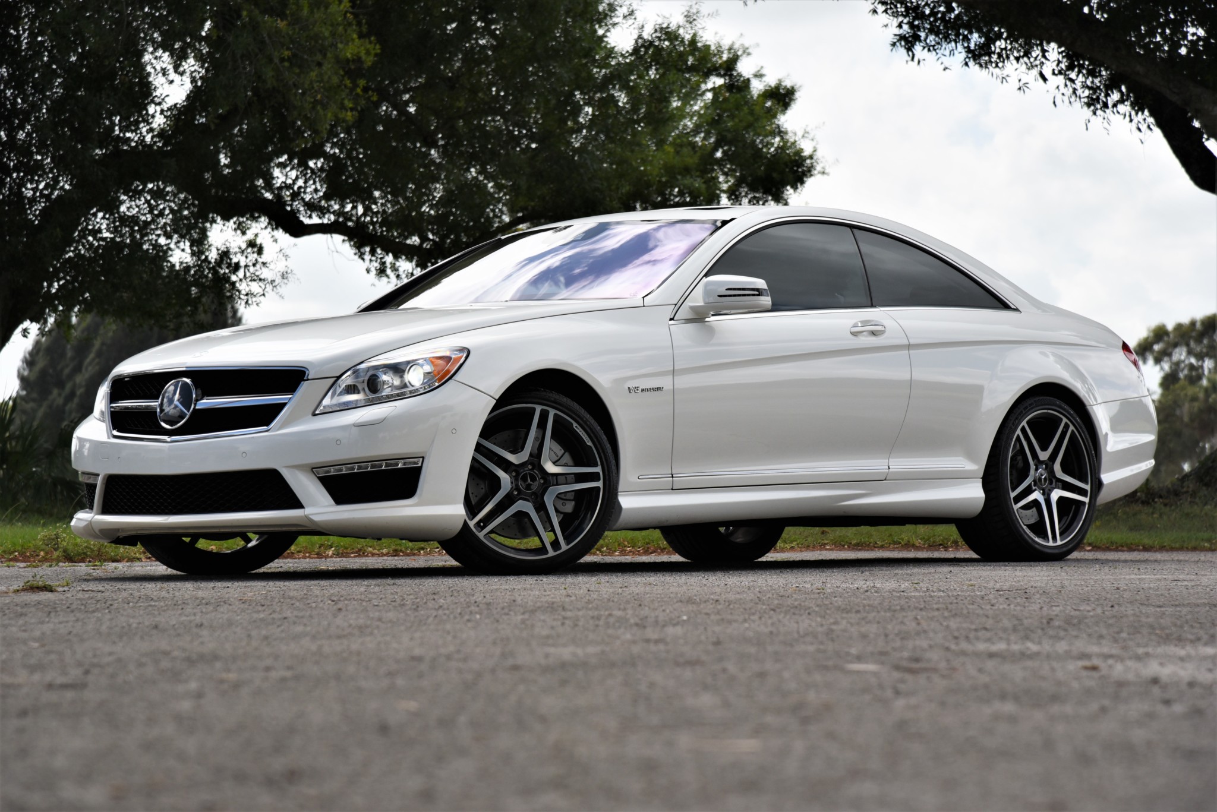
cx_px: 608
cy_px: 406
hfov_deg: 17.1
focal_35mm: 120
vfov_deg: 11.4
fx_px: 4058
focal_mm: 120
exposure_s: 1/800
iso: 640
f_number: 7.1
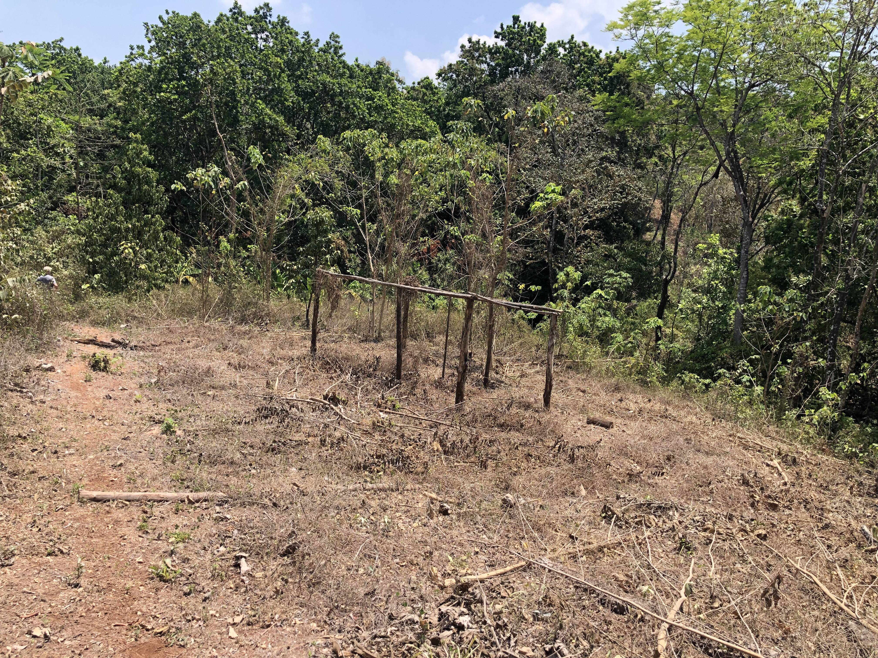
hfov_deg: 63.4
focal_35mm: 28
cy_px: 329
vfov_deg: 49.7
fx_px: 710
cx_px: 439
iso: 20
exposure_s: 1/1021
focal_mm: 4
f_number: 1.8
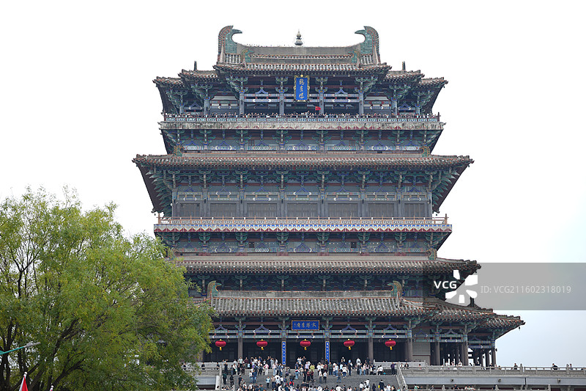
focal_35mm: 84
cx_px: 293
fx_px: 1367
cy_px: 196
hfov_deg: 24.2
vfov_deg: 16.3
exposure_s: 1/500
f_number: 1.7
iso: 50
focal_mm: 56
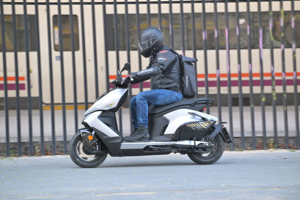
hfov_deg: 12.5
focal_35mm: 165
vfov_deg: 8.3
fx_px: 1375
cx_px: 150
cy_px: 100
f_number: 3.5
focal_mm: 165
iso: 1600
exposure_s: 1/800
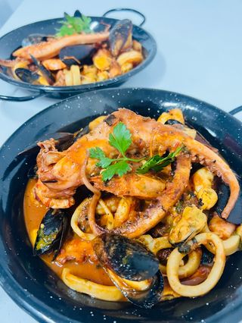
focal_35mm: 26
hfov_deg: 53.1
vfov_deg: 67.3
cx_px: 121
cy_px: 162
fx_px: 242
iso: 200
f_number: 1.5
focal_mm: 5.7
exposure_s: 1/50
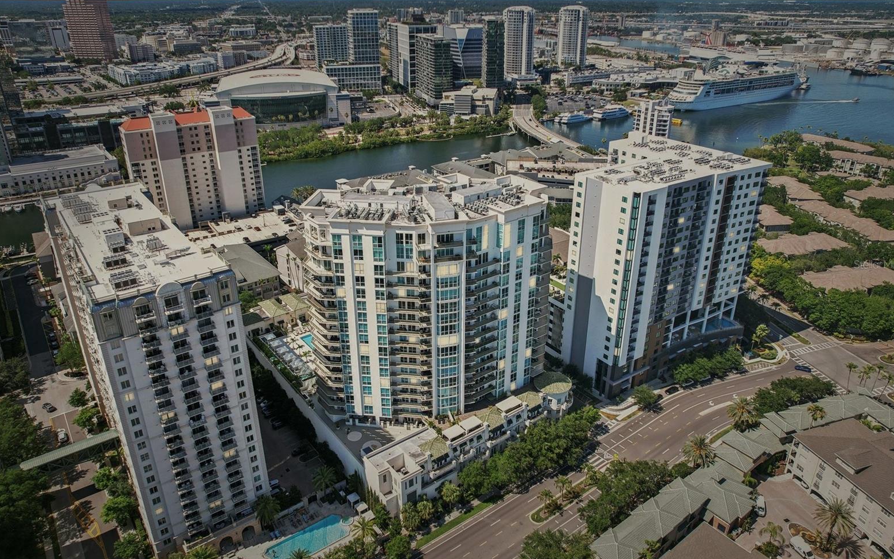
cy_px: 264
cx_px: 446
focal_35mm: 23
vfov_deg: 53.0
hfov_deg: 77.1
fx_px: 560
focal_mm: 8.4
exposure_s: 1/1000
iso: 100
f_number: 2.8
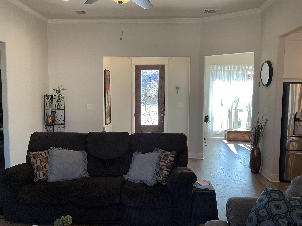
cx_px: 151
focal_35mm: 29
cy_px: 113
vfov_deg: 48.2
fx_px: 253
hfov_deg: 61.7
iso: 64
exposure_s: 1/120
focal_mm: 3
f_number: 1.8
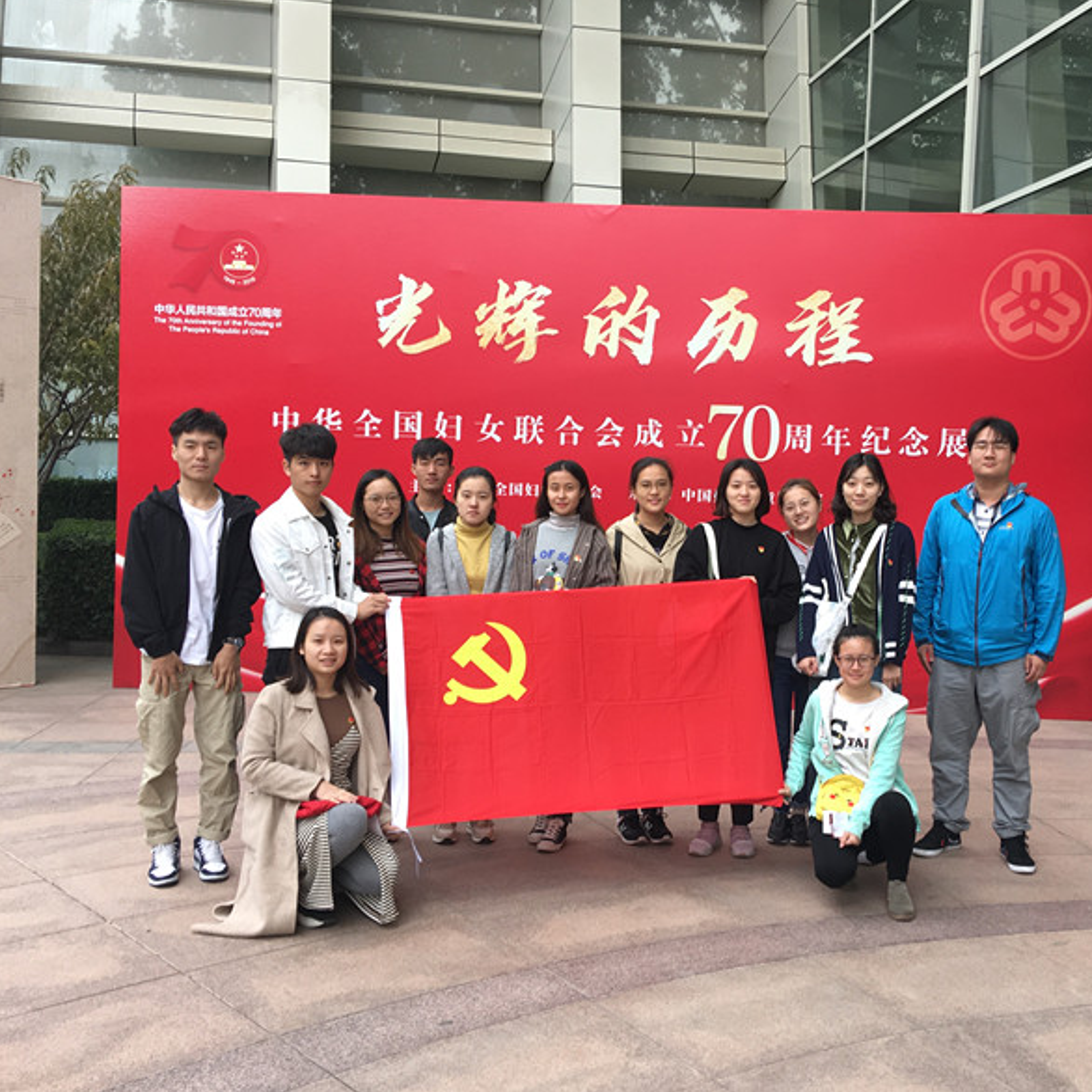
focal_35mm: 35
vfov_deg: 47.2
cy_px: 550
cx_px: 671
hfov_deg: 46.9
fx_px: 1249
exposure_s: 1/100
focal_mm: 4.15
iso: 32
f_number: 2.2
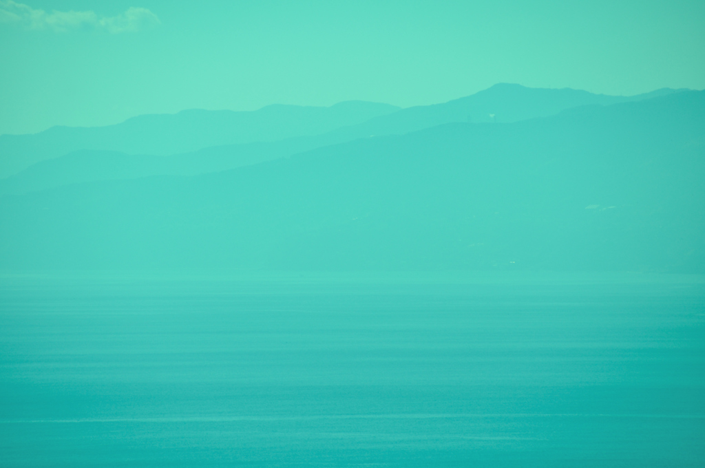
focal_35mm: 300
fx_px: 5867
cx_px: 352
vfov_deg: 4.6
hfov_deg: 6.9
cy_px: 234
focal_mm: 200
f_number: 7.1
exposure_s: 1/800
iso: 200
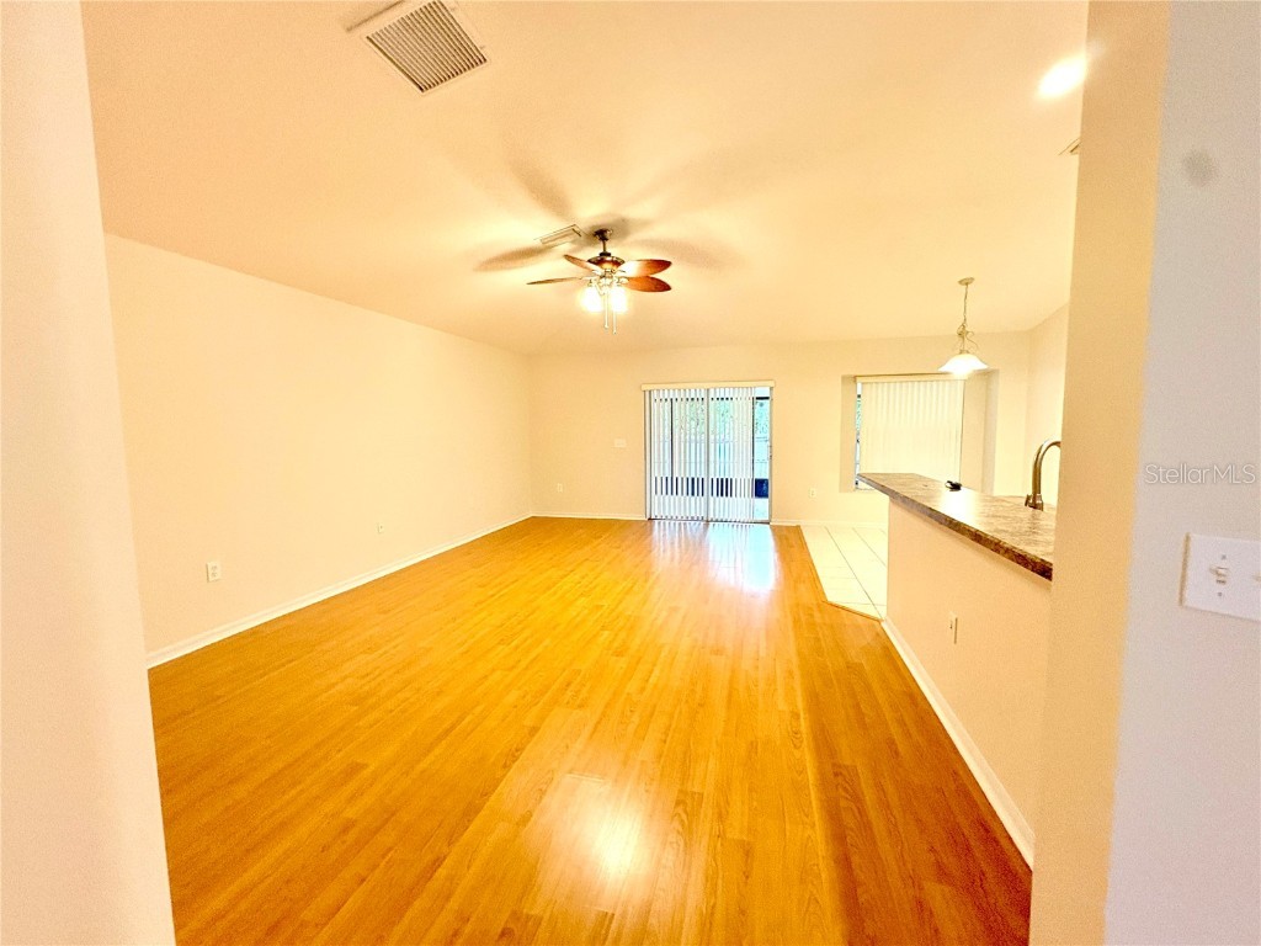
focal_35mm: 14
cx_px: 630
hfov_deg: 102.1
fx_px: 510
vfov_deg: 85.7
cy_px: 473
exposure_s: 1/120
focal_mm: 2.22
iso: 400
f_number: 2.2
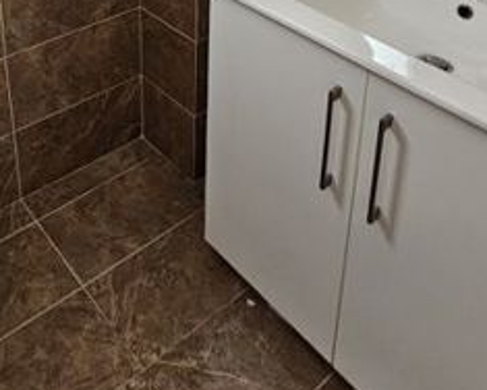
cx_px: 96
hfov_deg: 45.5
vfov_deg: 31.6
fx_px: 548
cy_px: -95
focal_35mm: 38
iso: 80
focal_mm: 2.2
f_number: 2.2
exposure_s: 1/50
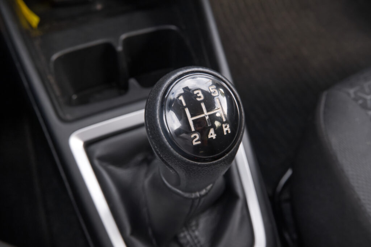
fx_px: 361
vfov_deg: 37.9
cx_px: 186
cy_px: 124
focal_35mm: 35
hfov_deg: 54.4
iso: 2000
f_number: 8
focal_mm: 23.5
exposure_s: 1/80
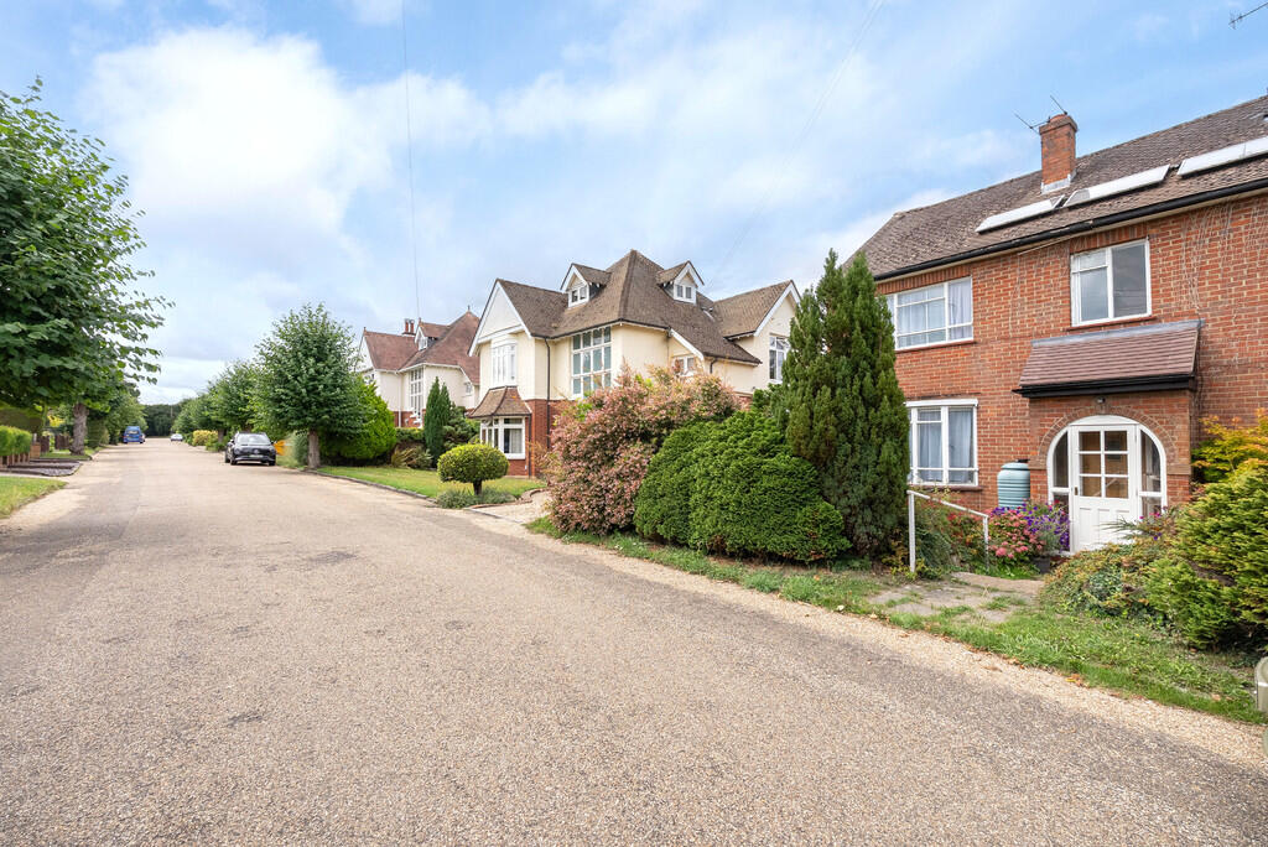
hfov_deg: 96.7
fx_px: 564
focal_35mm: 16
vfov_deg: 73.8
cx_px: 634
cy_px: 424
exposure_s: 1/800
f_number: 7.1
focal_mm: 16
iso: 800
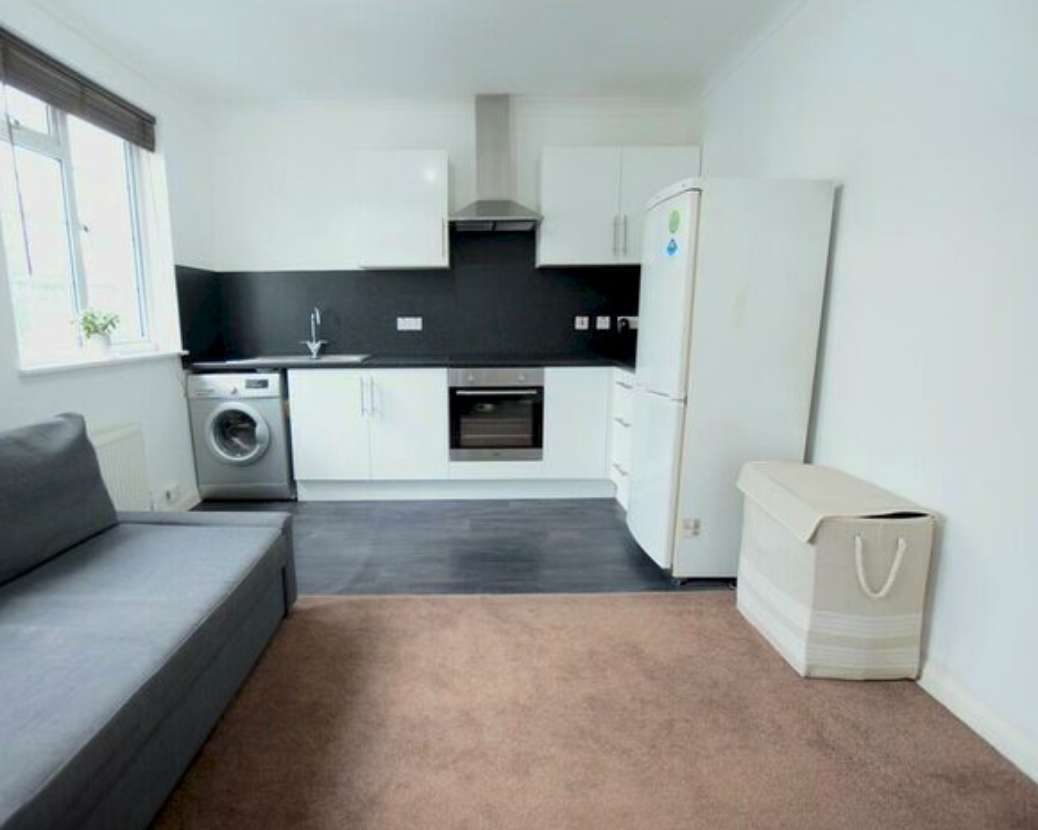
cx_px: 464
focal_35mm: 17
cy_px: 416
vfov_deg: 77.0
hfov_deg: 89.3
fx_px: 522
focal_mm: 10
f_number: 3.5
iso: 800
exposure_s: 1/60
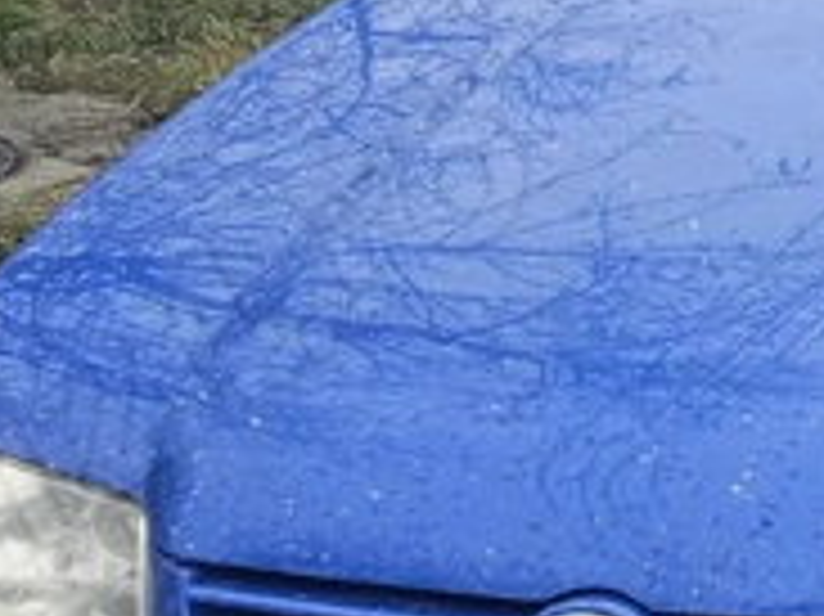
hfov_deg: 13.5
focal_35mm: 126
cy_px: 549
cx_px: 1621
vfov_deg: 11.7
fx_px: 2997
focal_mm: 5.4
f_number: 1.8
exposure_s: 1/400
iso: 50
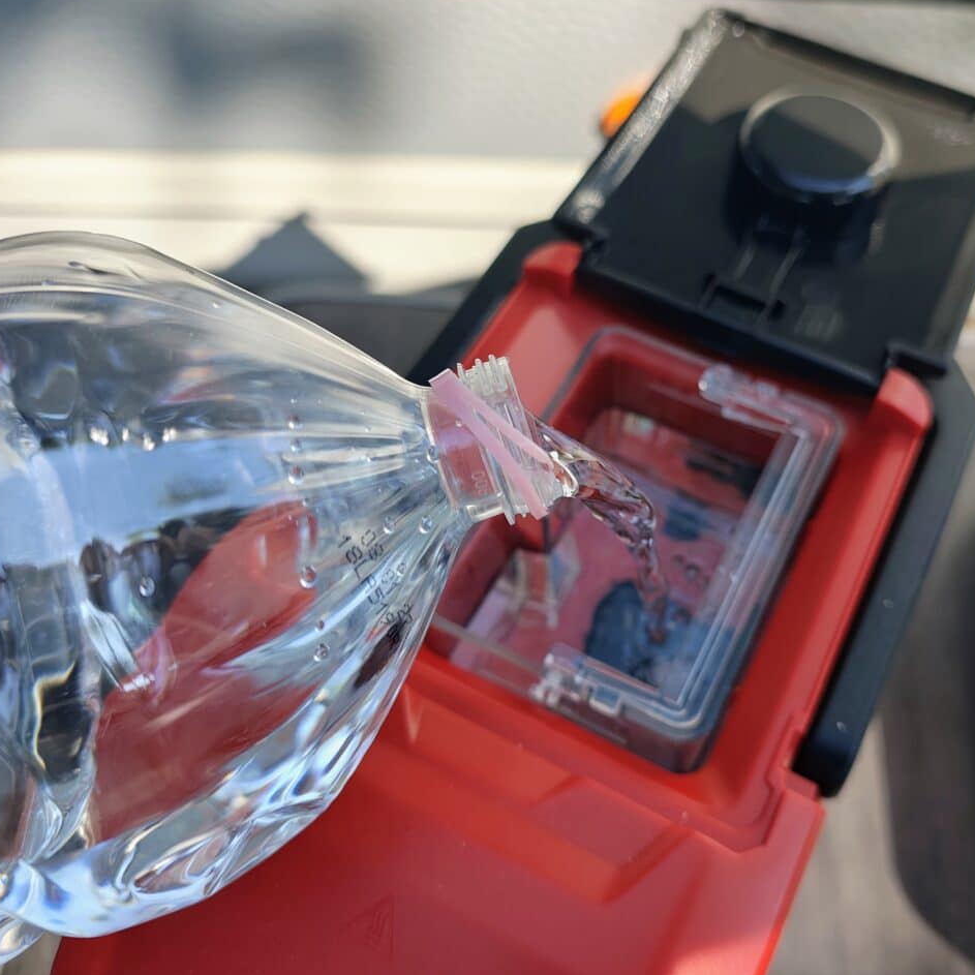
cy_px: 481
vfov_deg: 57.3
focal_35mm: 28
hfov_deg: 56.6
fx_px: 892
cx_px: 614
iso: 100
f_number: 1.6
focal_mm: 6.57
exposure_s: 1/276
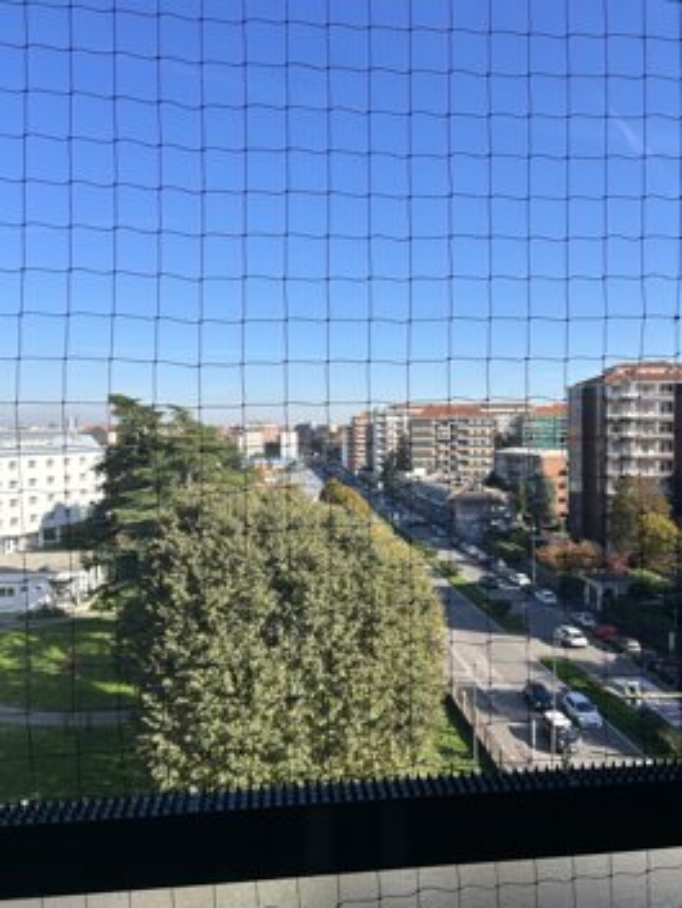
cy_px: 454
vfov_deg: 67.3
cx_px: 341
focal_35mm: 26
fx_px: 683
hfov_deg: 53.1
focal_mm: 5.7
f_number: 1.5
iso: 50
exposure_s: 1/3165
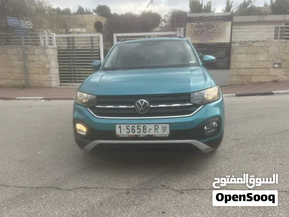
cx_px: 144
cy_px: 108
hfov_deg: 67.3
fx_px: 217
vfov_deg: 53.1
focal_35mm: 26
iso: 50
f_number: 1.5
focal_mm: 5.7
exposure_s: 1/1048
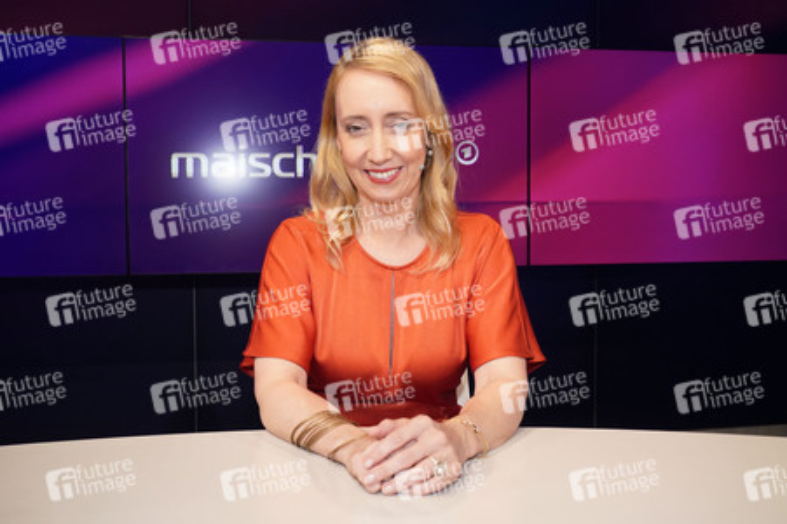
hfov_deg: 55.8
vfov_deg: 38.8
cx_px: 394
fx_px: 743
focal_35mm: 34
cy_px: 262
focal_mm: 34
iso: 2000
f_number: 5.6
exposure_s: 1/125
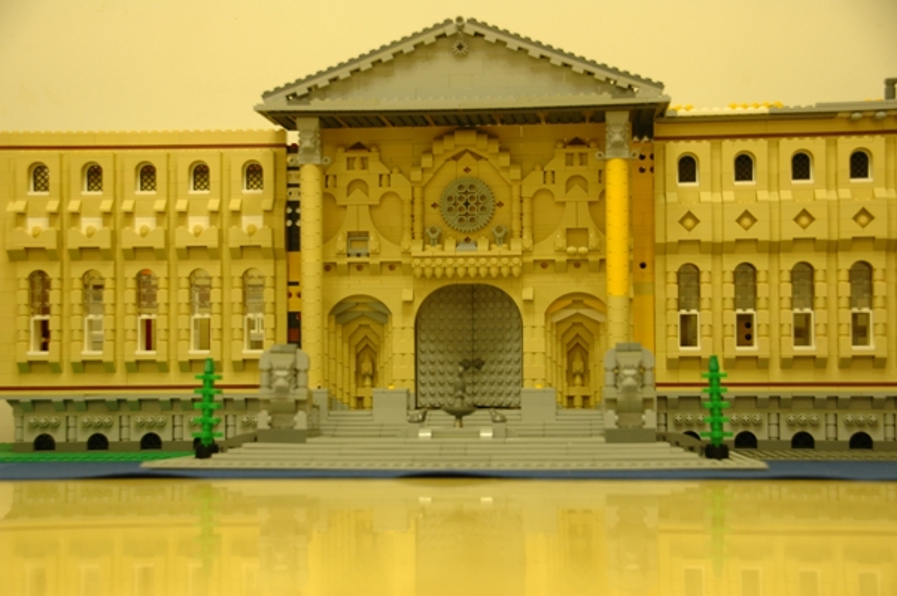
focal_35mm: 63
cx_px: 448
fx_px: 1568
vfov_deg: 21.5
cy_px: 298
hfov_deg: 31.9
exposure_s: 1/4
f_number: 4.2
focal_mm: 42
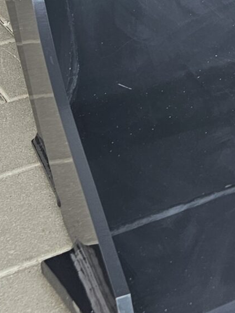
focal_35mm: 104
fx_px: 941
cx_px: 285
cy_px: -48
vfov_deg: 18.1
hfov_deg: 13.8
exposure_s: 1/180
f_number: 1.8
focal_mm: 5.4
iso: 40
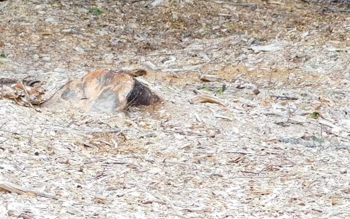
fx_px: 2881
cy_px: -48
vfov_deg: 4.3
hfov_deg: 6.9
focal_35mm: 302
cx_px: -152
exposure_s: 1/50
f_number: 4.5
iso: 125
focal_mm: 16.1
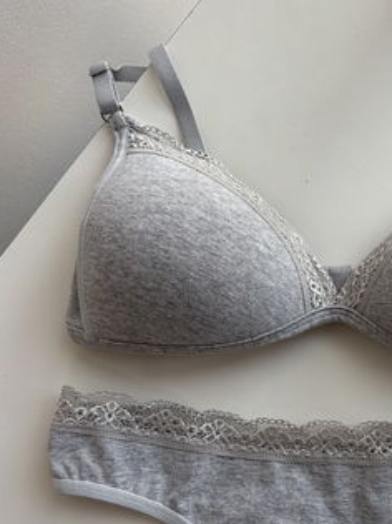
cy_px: 337
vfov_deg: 42.5
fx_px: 665
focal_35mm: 44
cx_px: 312
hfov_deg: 32.0
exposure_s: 1/100
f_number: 1.6
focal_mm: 5.96
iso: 100
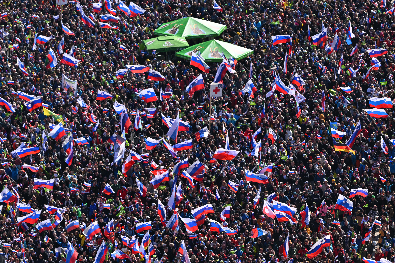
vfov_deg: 4.6
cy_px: 132
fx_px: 3291
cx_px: 198
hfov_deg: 6.9
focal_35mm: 300
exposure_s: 1/3200
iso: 800
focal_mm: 300
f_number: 8
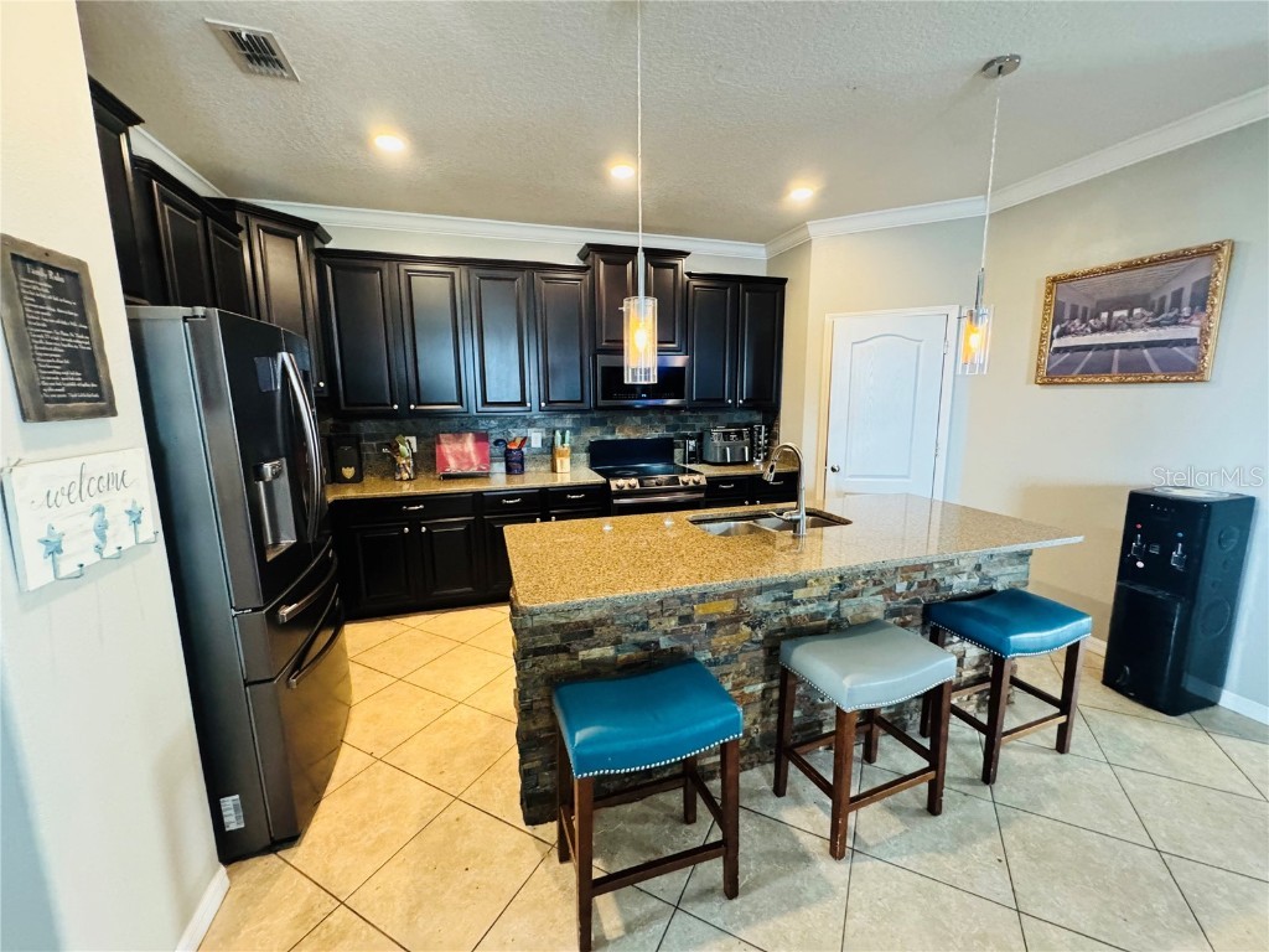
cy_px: 476
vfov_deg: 85.7
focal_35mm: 14
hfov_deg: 102.1
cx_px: 634
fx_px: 513
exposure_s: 1/60
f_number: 2.2
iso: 1000
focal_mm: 2.22
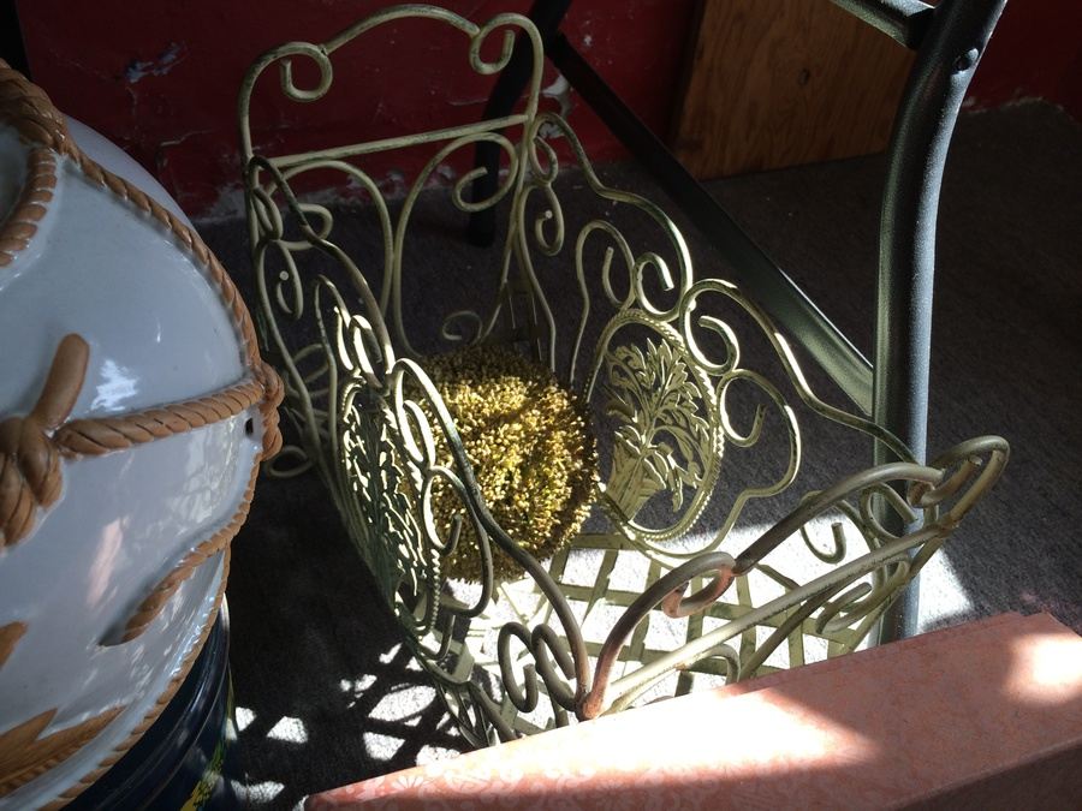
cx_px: 541
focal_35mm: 30
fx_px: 938
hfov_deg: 60.0
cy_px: 406
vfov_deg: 46.8
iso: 32
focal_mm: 4.12
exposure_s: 1/190
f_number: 2.2
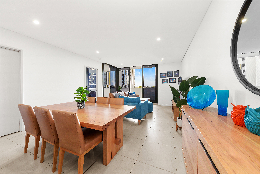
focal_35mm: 12
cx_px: 130
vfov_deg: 90.1
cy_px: 87
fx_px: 87
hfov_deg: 112.6
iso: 160
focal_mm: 12
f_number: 11
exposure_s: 1/2.5
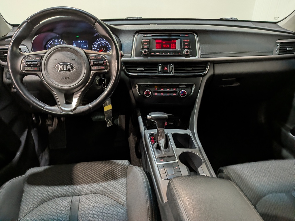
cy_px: 110
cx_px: 148
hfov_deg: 71.6
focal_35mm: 24
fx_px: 205
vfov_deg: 56.8
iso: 91
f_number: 1.7
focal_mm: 4.53
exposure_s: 1/50
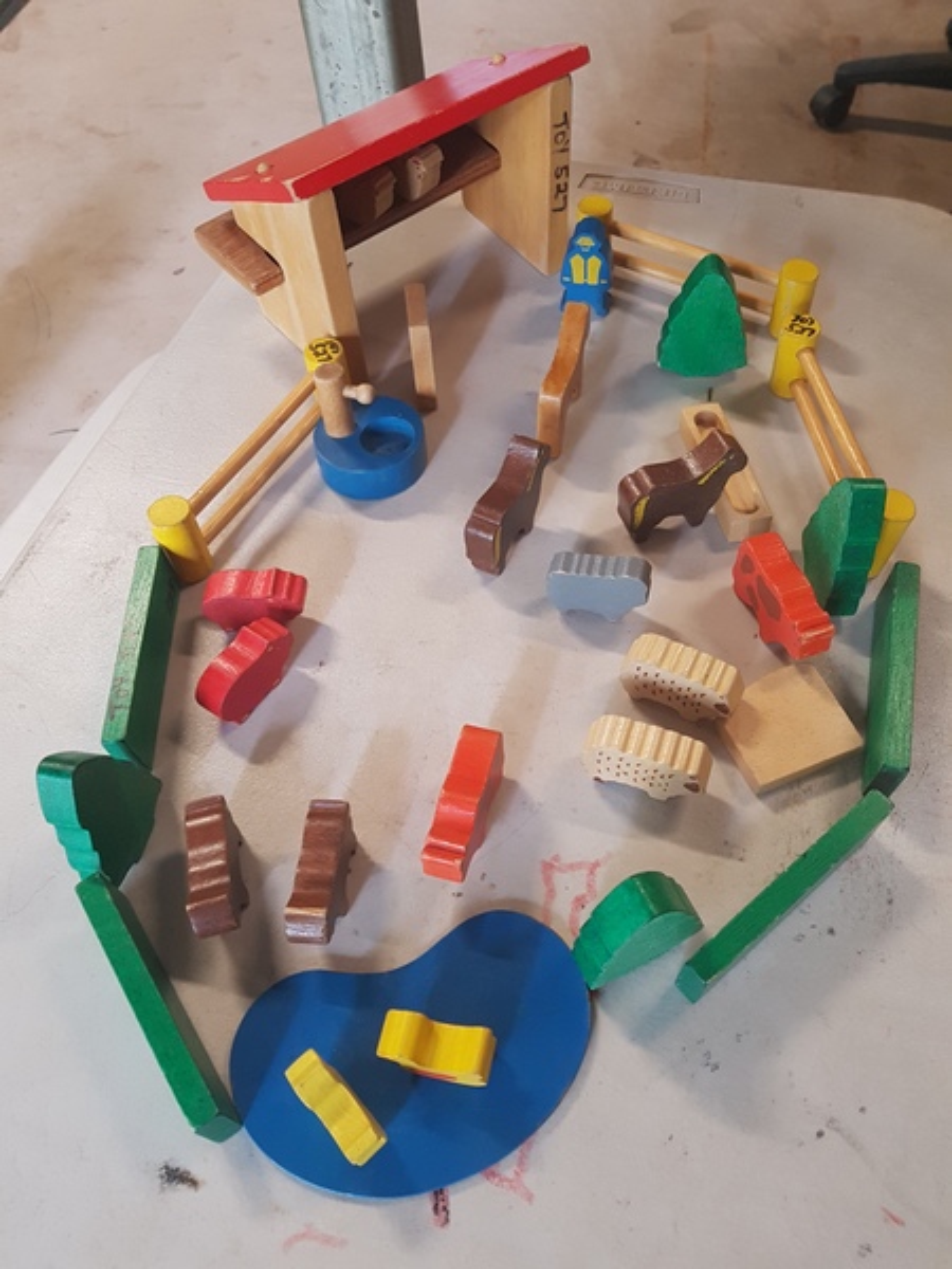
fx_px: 953
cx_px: 476
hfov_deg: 53.1
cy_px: 634
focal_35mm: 26
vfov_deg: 67.3
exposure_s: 1/25
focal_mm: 4.2
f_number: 1.7
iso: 200
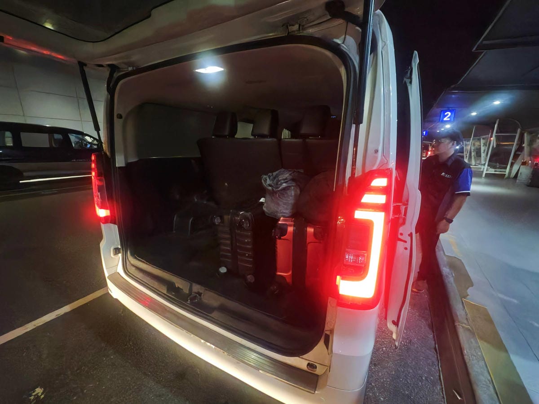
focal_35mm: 12
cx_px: 270
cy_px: 202
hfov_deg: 110.5
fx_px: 187
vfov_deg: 94.5
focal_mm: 2.03
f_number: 1.8
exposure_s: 1/100
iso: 1000
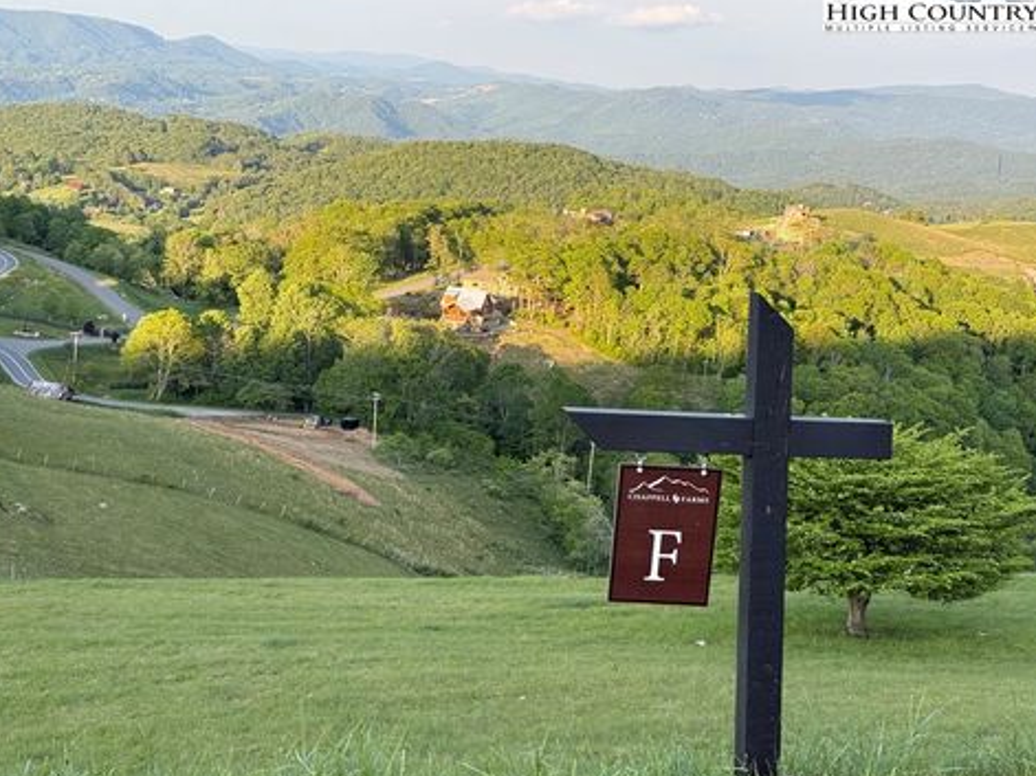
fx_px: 1526
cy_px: 390
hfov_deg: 37.5
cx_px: 493
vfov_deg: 28.5
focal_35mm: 51
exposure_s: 1/687
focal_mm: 6.76
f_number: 1.78
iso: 64
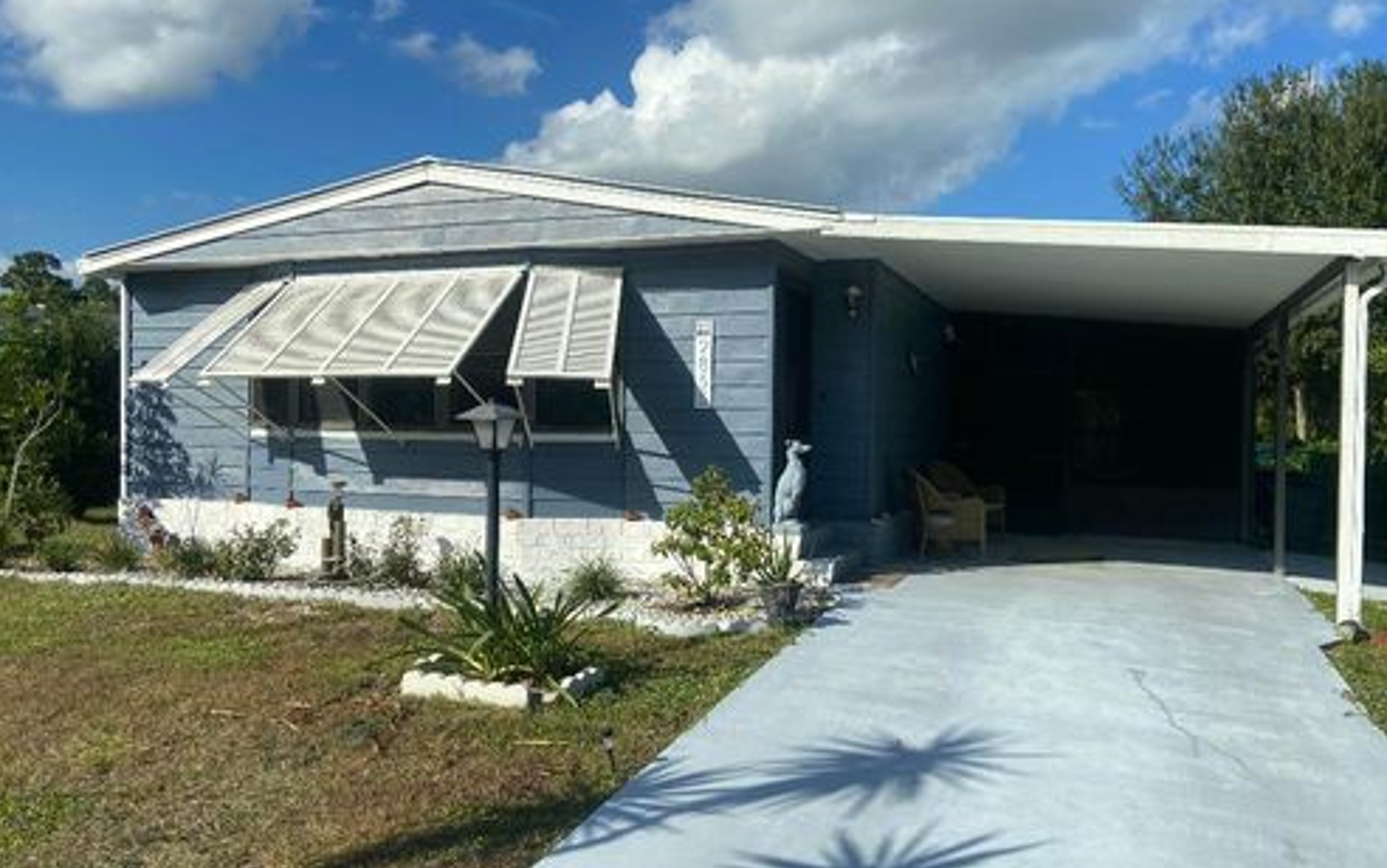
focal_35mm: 28
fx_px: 1059
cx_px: 696
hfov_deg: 66.4
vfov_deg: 44.6
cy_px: 452
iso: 32
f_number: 1.8
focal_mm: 4.25
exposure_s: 1/4808
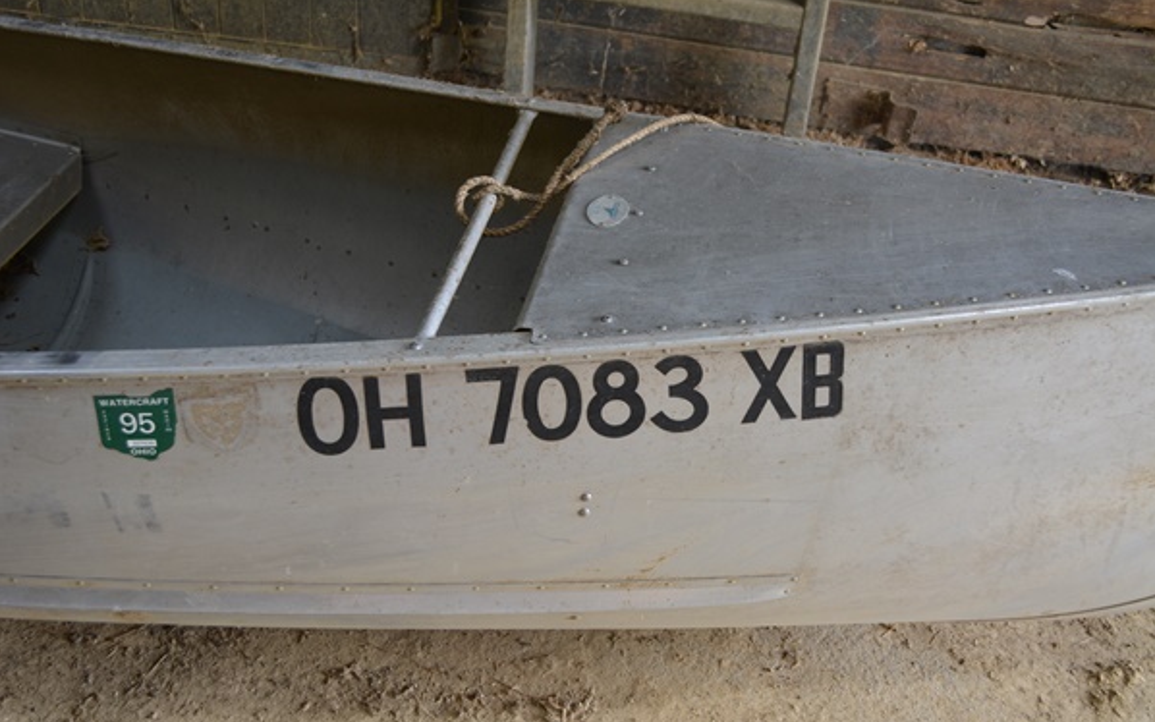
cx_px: 578
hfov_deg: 44.8
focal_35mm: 45
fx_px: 1401
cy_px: 375
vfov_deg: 28.9
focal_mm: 29
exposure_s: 1/60
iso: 560
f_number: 4.5
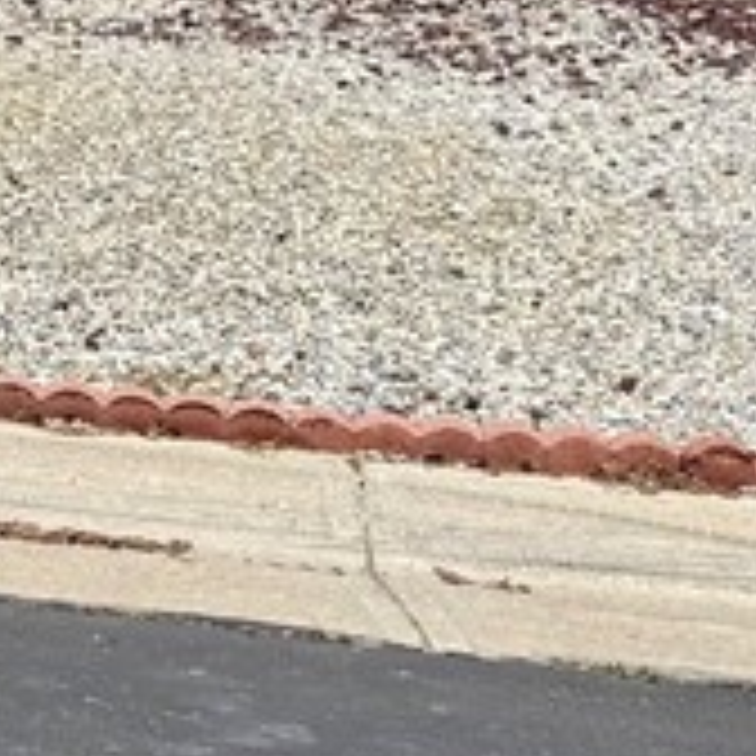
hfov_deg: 11.2
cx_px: -1071
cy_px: -189
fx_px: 3187
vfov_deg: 13.1
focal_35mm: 129
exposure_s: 1/8130
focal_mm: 6.76
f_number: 1.78
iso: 80
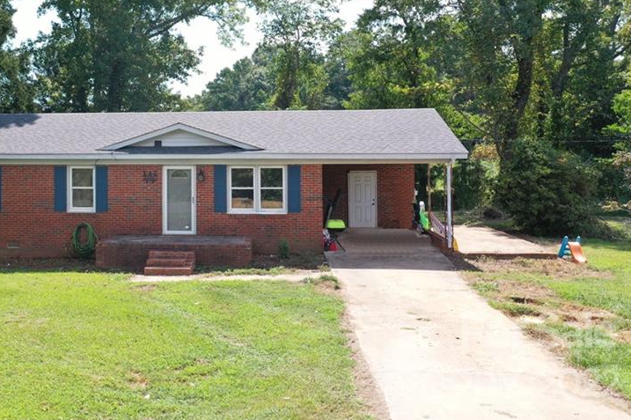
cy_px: 140
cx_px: 187
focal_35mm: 40
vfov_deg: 33.1
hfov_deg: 47.3
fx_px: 701
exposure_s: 1/240
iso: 100
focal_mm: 10.26
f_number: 5
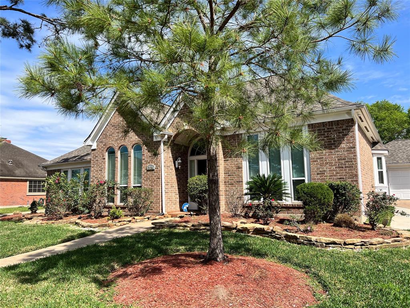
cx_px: 205
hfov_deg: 67.3
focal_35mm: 26
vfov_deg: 53.1
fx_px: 308
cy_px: 154
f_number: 1.5
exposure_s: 1/2841
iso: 50
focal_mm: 5.7
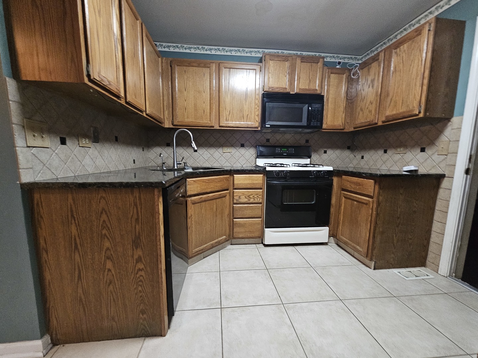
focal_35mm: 13
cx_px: 239
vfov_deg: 89.9
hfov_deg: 106.2
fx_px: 180
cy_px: 179
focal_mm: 2.2
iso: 800
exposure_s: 1/24
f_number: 2.2
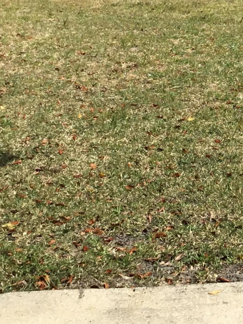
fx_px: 964
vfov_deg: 18.6
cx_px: 365
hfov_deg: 13.5
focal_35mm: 103
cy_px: 3
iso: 25
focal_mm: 3.3
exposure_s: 1/1773
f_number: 2.4
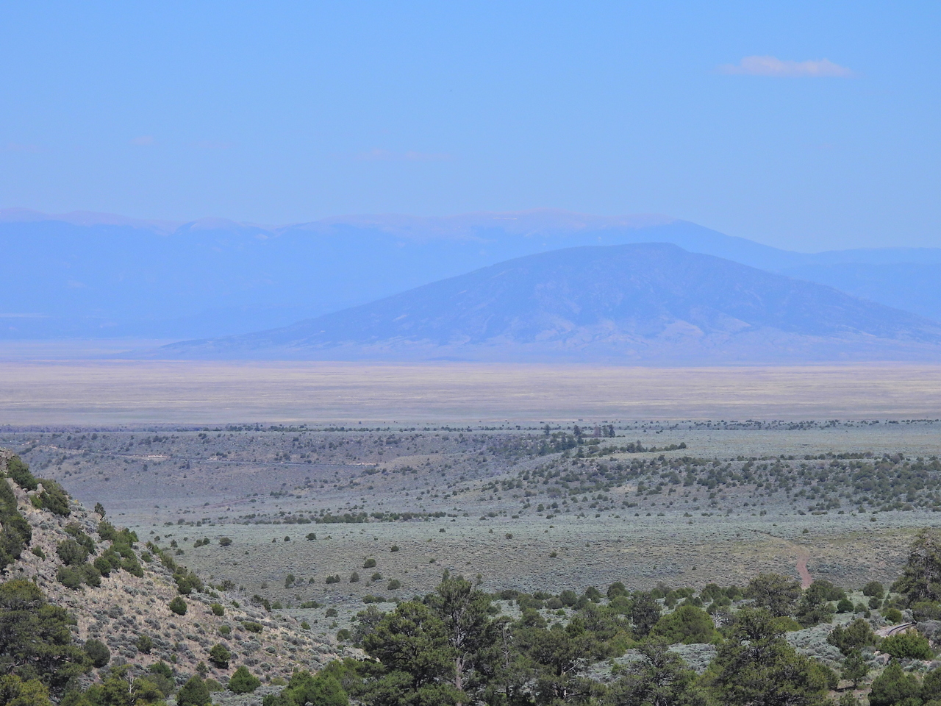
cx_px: 470
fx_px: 5980
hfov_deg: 9.0
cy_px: 353
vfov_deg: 6.8
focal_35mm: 220
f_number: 4.5
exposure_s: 1/1600
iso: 100
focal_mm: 39.3
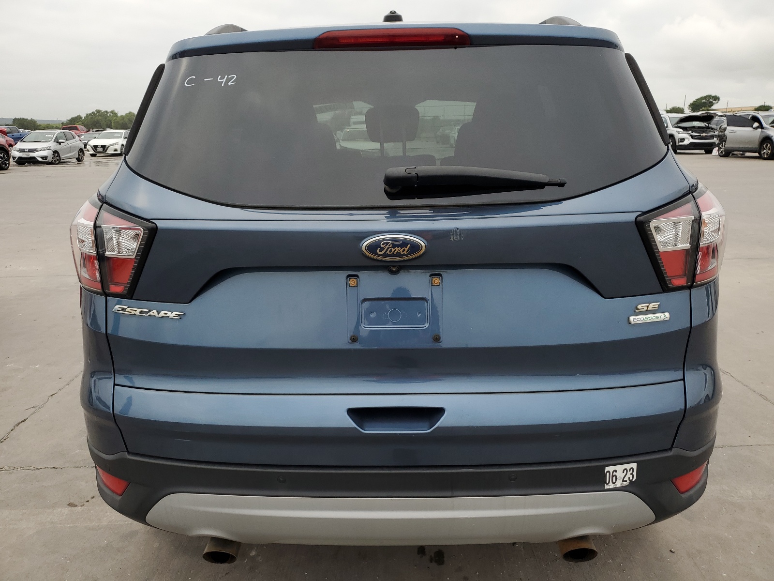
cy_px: 290
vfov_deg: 53.1
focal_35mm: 26
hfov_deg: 67.3
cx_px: 387
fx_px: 581
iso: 50
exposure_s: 1/312
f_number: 1.5
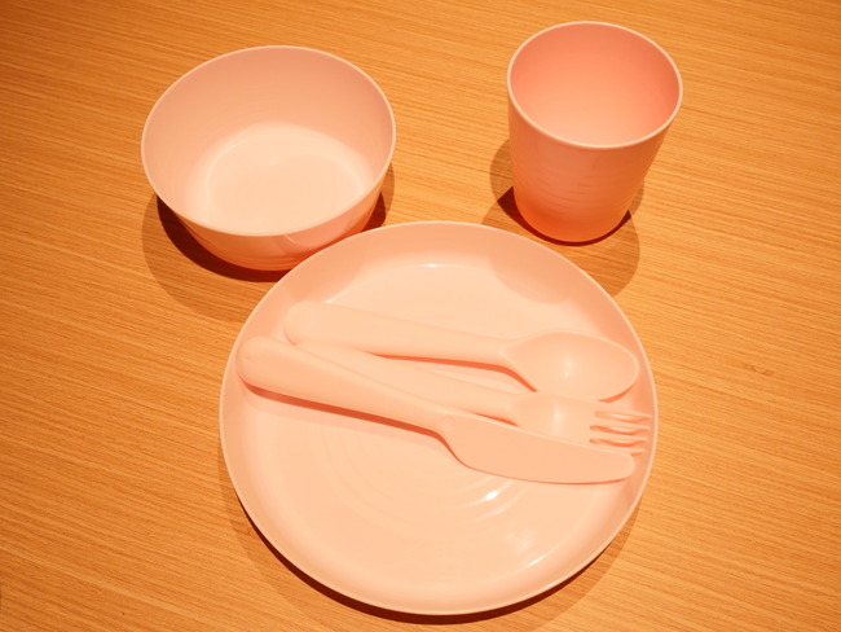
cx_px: 420
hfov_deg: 46.8
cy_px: 316
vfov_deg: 36.0
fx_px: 972
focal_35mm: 40
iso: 640
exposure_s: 1/160
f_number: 6.3
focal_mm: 20
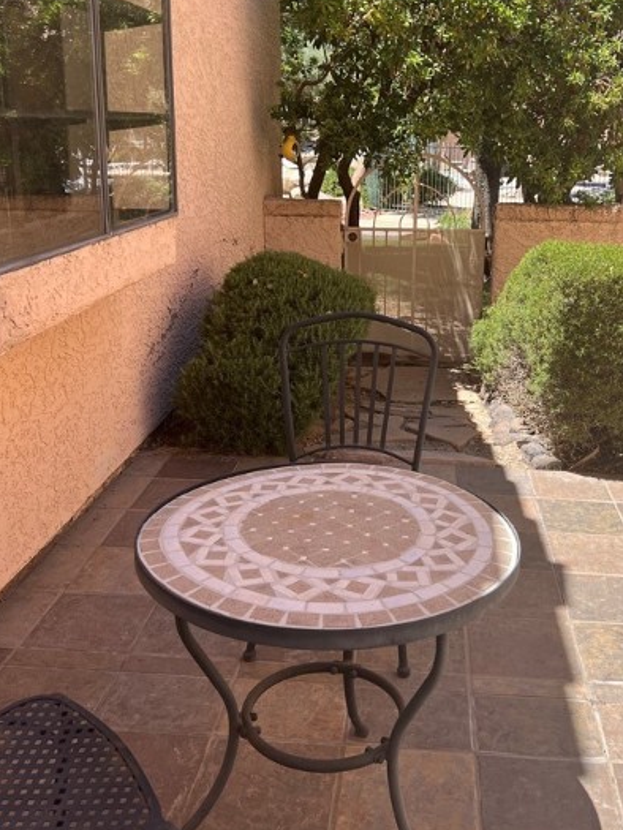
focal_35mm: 38
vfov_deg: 48.7
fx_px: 912
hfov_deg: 37.6
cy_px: 330
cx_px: 373
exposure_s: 1/1751
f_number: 1.5
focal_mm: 5.7
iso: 50
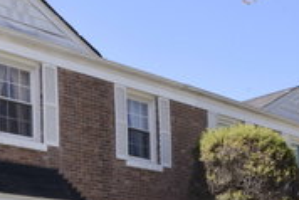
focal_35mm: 81
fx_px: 673
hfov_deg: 23.5
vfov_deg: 16.5
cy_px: 208
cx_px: -27
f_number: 22
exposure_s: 1/160
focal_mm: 20
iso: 800
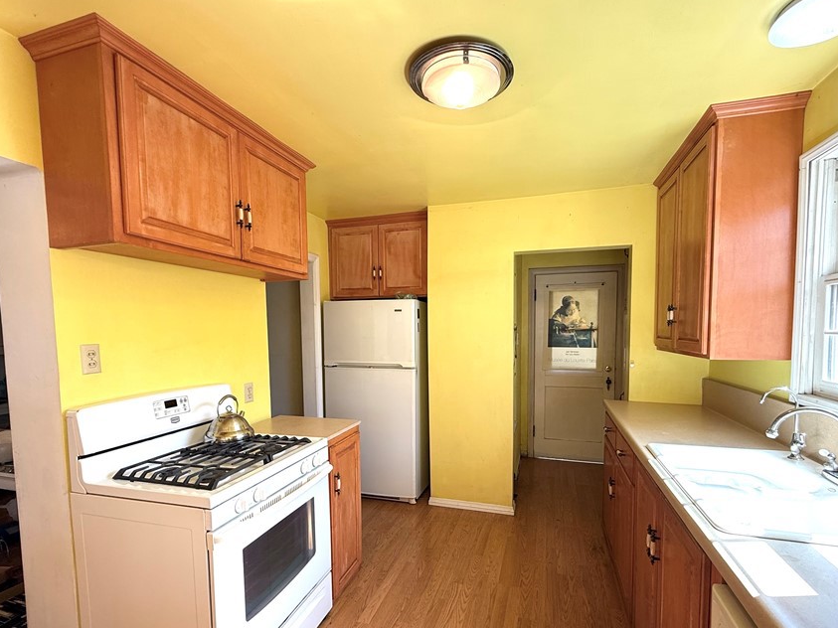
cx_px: 425
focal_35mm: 17
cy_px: 358
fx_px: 411
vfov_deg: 74.3
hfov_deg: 91.0
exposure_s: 1/120
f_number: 2.2
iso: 125
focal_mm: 2.22
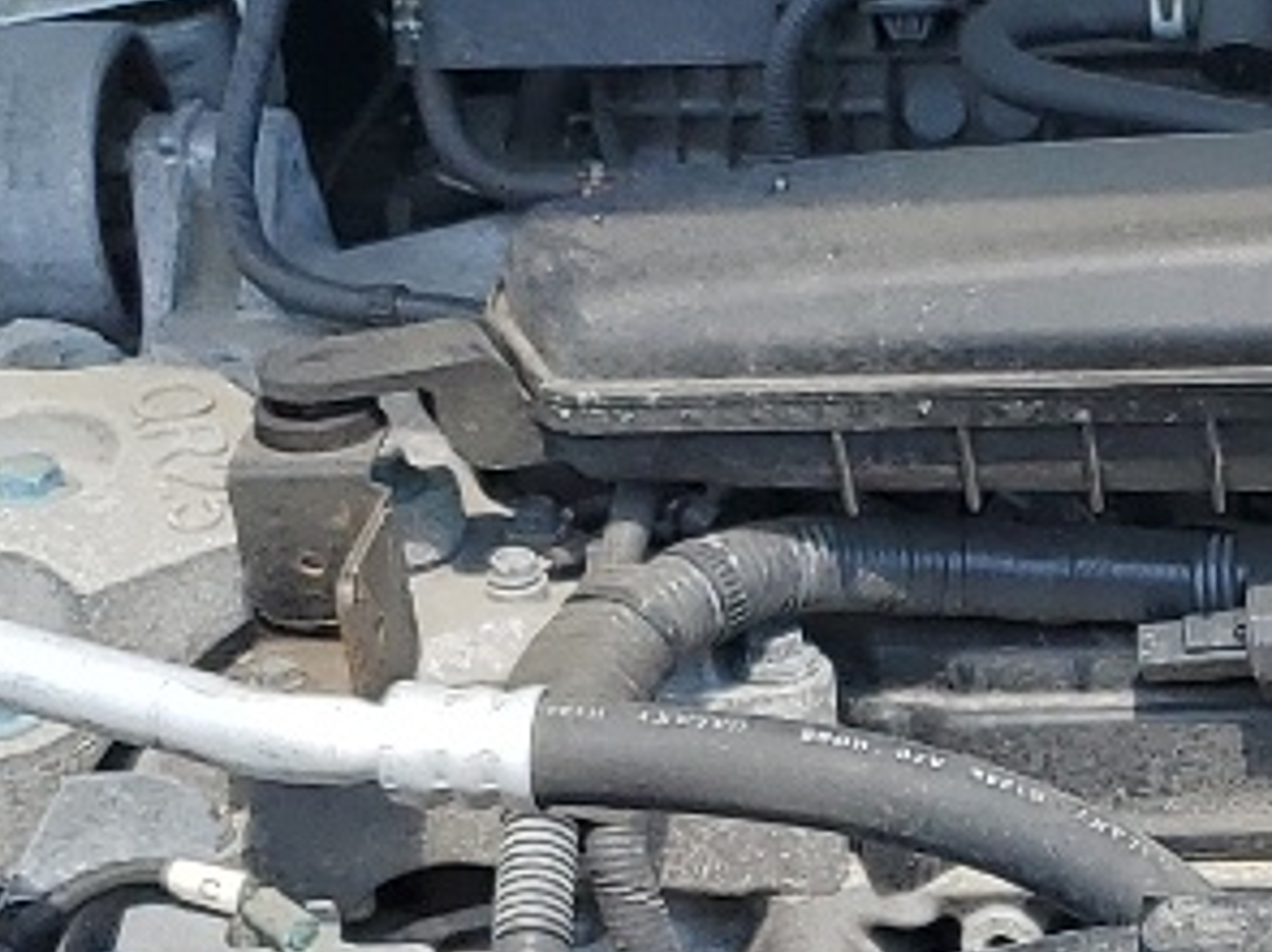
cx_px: 1720
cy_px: 1103
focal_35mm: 141
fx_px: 5179
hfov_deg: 13.4
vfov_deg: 10.4
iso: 50
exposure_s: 1/1250
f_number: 1.5
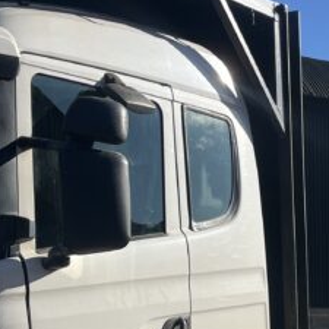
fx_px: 935
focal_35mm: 87
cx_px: 313
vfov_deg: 18.9
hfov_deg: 19.5
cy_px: 390
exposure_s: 1/3311
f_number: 1.6
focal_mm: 5.1
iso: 50
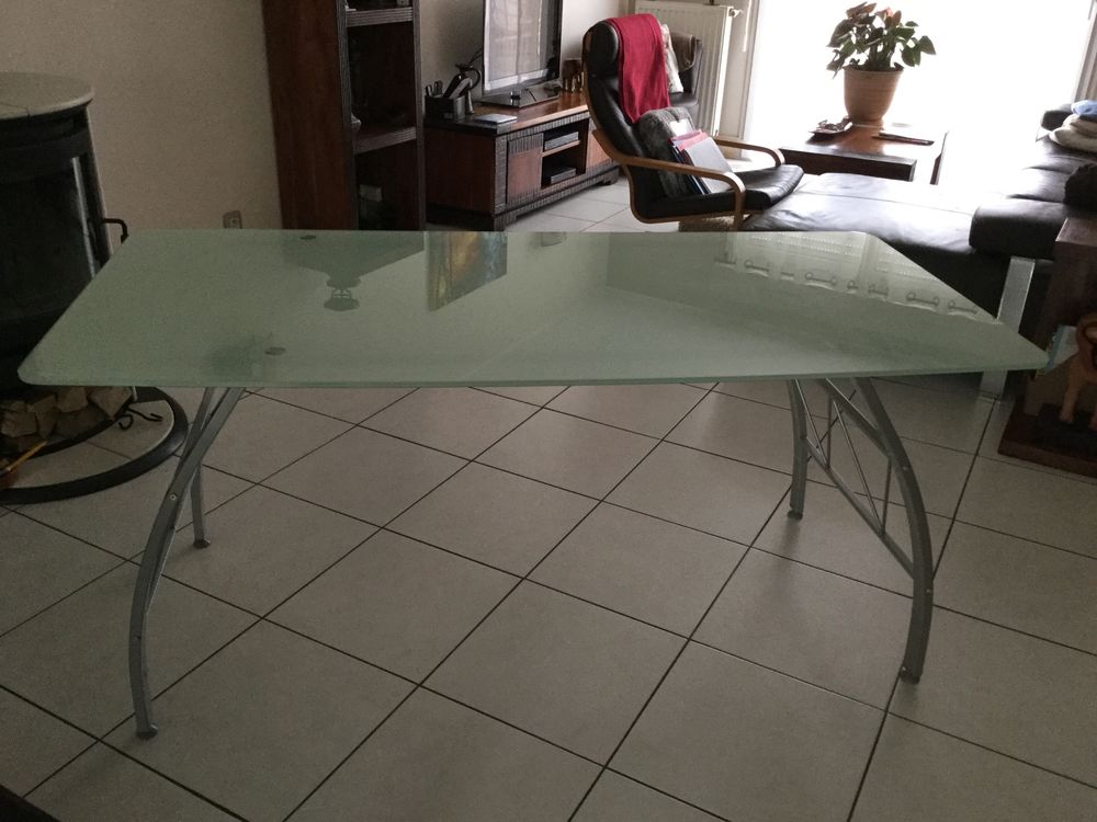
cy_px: 411
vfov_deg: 45.4
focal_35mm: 31
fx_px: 982
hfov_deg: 58.4
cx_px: 548
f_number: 2.4
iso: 160
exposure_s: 1/33
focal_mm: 3.3
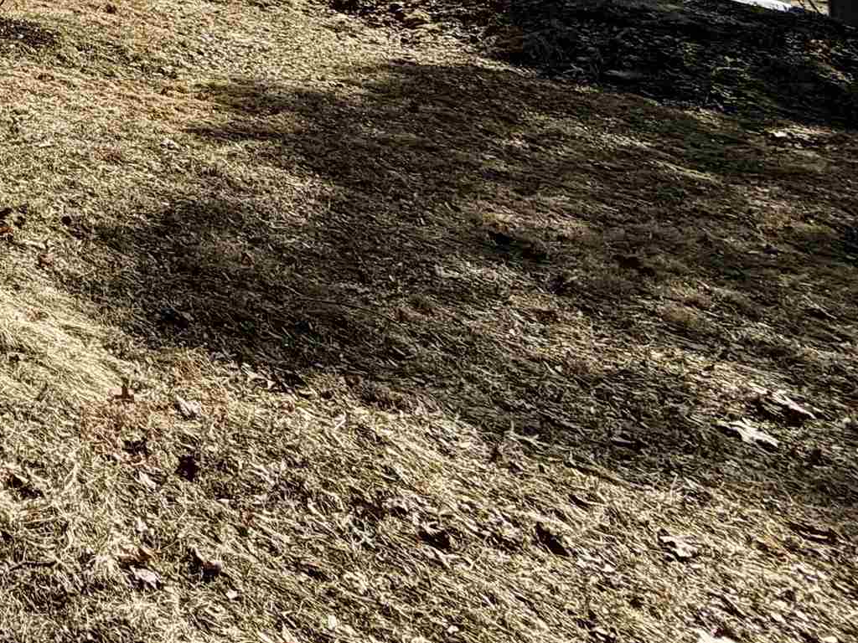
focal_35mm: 42
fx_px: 1041
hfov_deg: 30.4
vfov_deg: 27.0
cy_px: -255
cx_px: -362
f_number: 2.2
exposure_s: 1/1050
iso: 20
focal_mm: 2.22
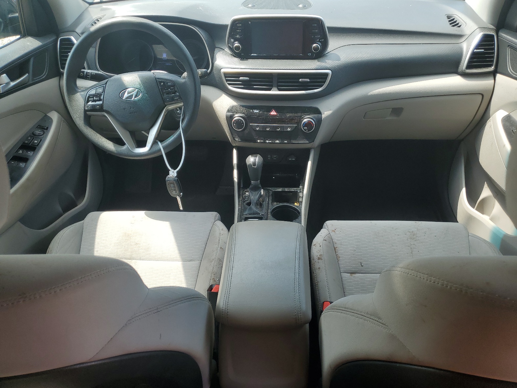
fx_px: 388
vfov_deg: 53.1
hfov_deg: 67.3
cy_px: 194
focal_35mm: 26
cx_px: 258
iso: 50
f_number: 1.5
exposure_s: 1/385
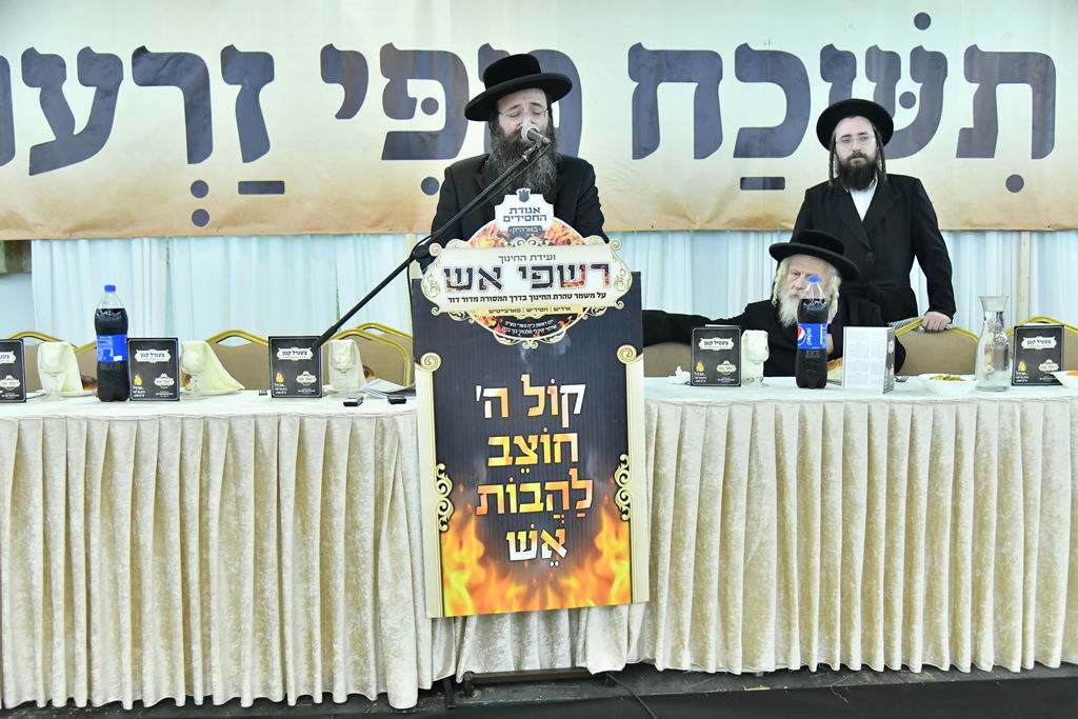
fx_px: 1018
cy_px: 360
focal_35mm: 34
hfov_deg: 55.8
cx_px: 539
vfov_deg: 38.9
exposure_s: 1/250
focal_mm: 34
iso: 4000
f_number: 4.5
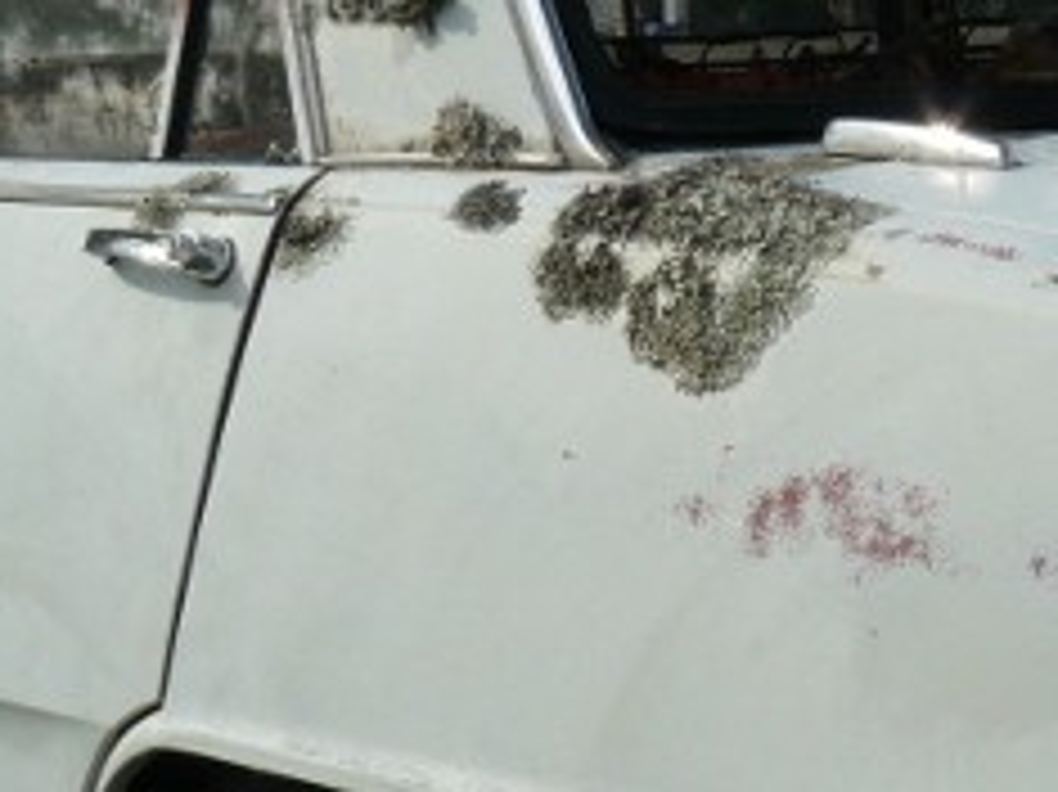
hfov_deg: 19.5
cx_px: 1058
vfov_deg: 15.1
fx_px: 2994
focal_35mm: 98
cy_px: 288
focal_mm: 6
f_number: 5.6
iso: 100
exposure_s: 1/500
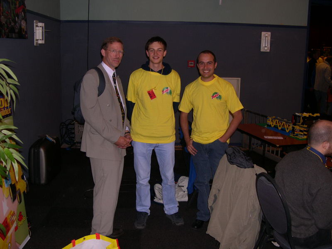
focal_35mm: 38
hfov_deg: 49.0
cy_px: 124
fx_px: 364
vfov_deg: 37.7
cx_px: 166
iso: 151
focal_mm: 8
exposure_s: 1/60
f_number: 2.8
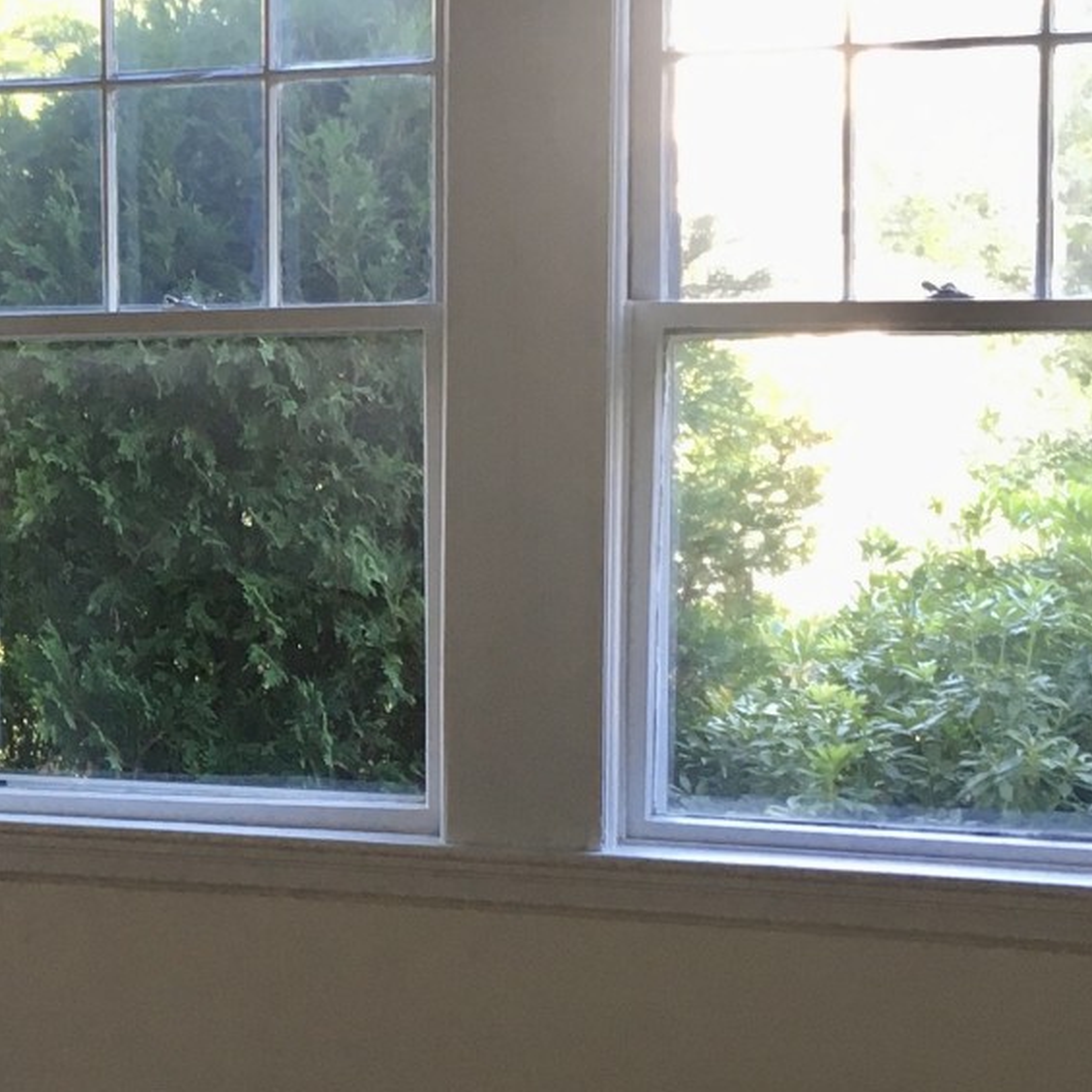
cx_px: -376
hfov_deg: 17.4
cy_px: 647
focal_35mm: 93
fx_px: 3319
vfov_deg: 18.7
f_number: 2.2
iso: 50
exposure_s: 1/30
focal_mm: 4.15
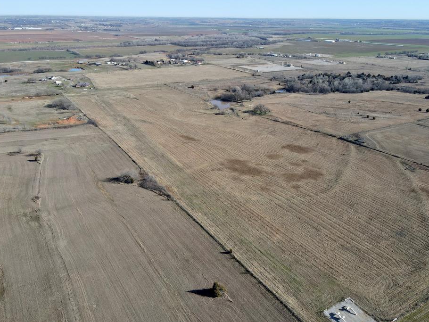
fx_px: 335
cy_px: 177
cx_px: 238
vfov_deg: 51.3
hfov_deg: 65.1
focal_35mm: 27
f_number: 2.8
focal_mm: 4.5
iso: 100
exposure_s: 1/400
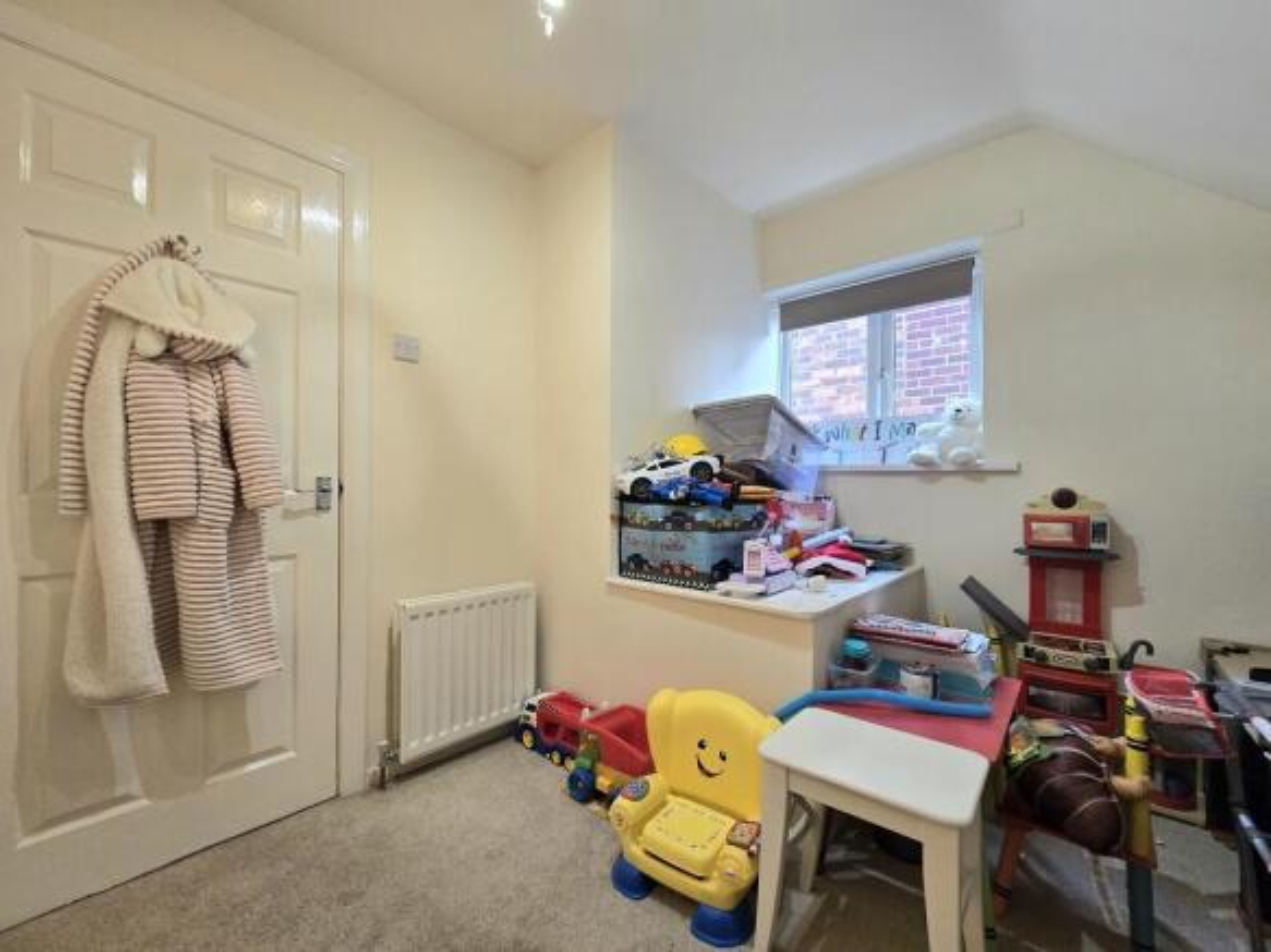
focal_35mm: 13
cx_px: 636
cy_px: 476
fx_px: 477
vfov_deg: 89.9
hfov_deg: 106.2
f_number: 2.2
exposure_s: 1/50.3
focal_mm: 2.2
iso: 200
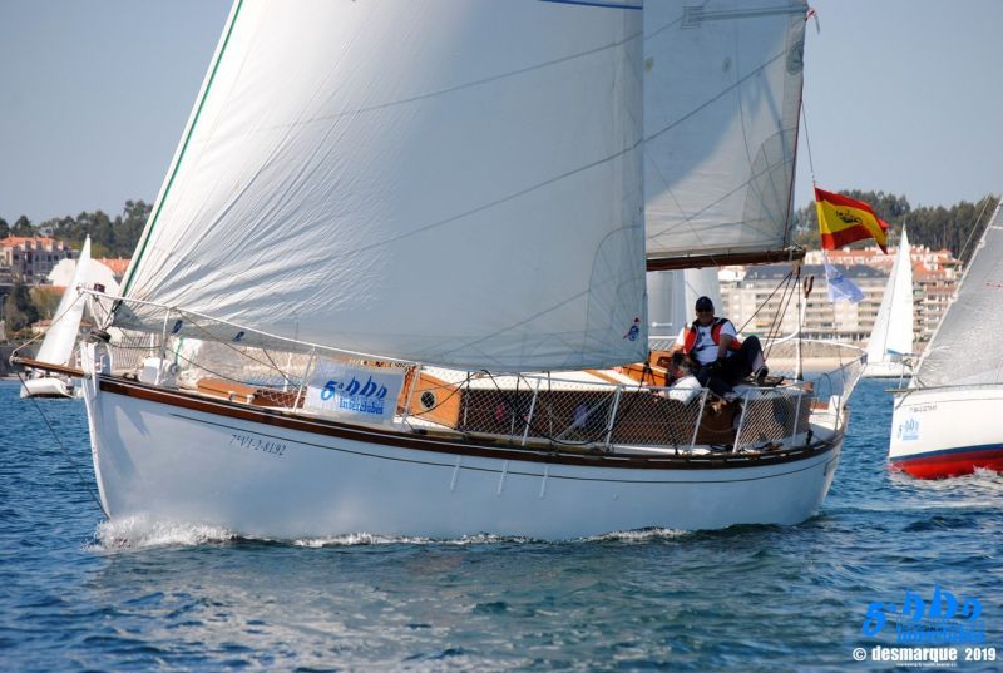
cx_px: 502
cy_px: 336
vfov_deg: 7.7
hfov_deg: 11.4
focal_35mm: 180
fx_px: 5025
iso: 100
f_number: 5.6
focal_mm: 120
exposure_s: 1/500
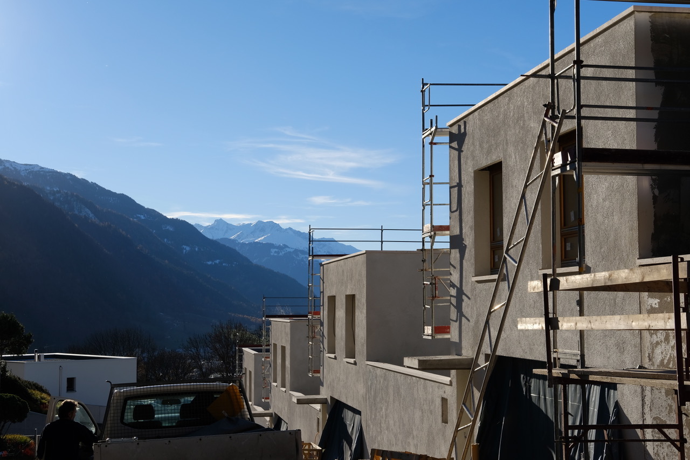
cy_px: 230
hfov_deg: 37.5
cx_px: 345
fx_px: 1016
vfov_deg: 25.5
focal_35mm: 53
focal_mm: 35
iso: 200
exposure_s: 1/320
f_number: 11
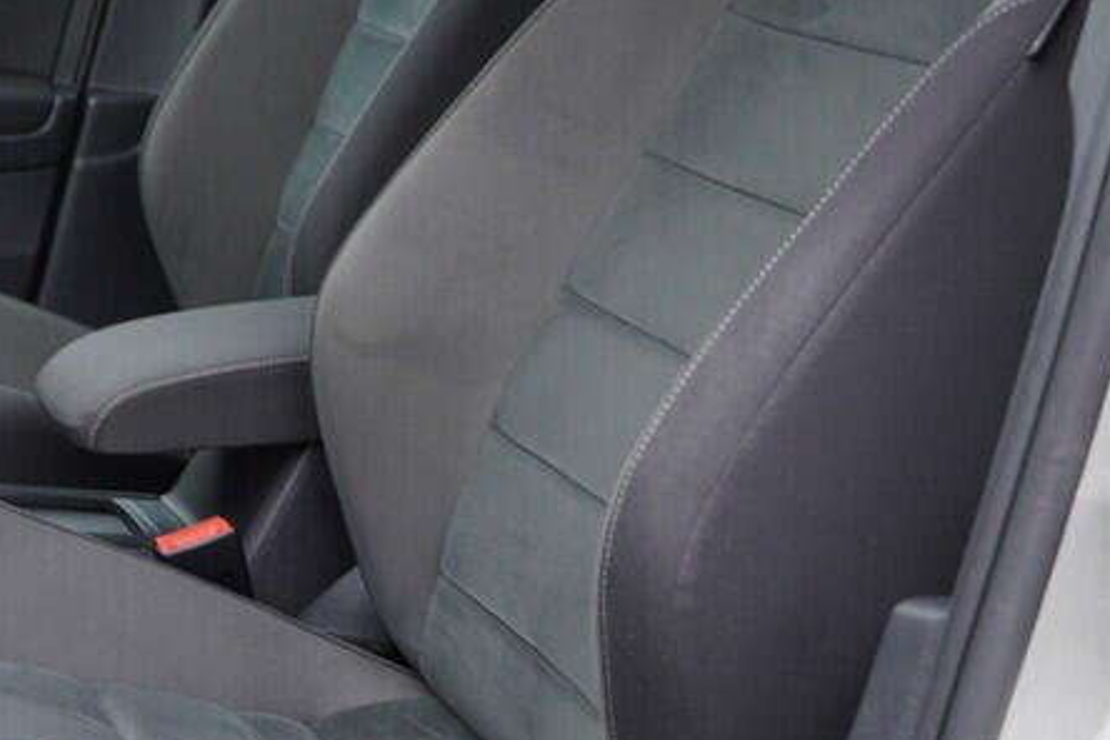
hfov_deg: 24.0
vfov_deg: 16.4
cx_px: 178
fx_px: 2559
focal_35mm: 83
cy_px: 509
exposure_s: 1/40
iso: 125
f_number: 2.8
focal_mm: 24
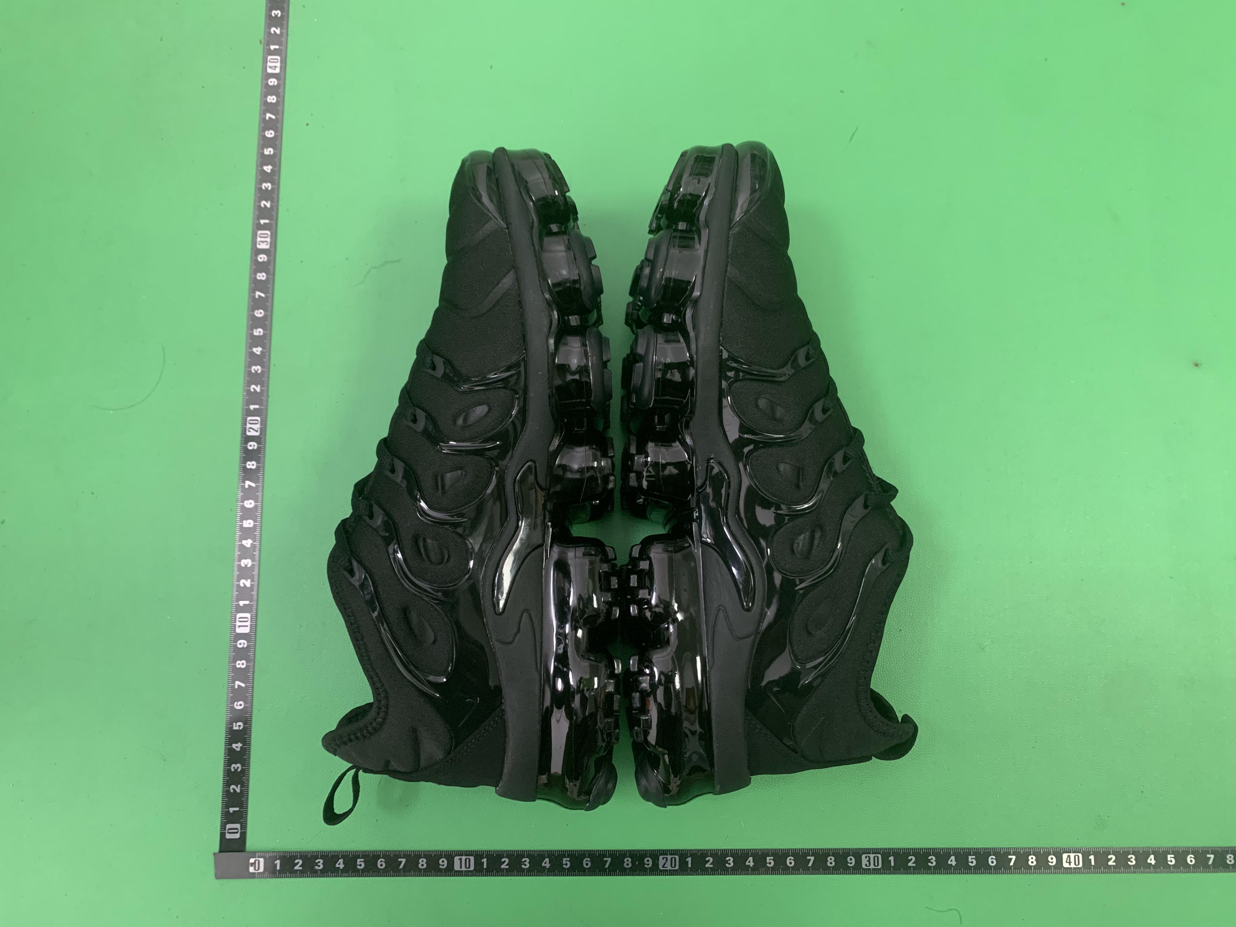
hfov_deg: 67.3
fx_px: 928
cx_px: 618
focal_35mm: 26
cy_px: 464
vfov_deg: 53.1
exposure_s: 1/60
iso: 320
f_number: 1.8
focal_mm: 4.25
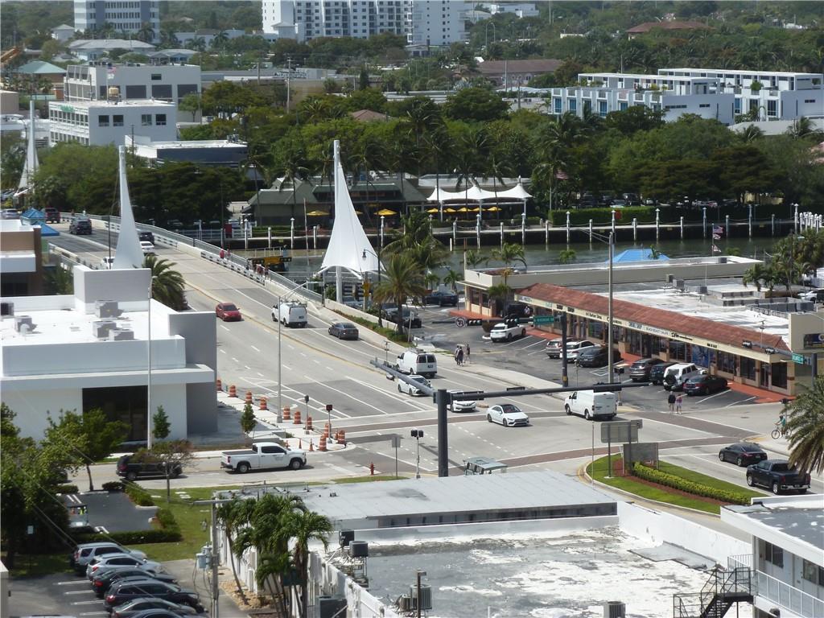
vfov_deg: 11.3
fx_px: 3118
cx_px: 412
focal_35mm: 131
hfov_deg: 15.1
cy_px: 309
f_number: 5.6
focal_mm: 23.4
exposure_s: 1/500
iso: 100
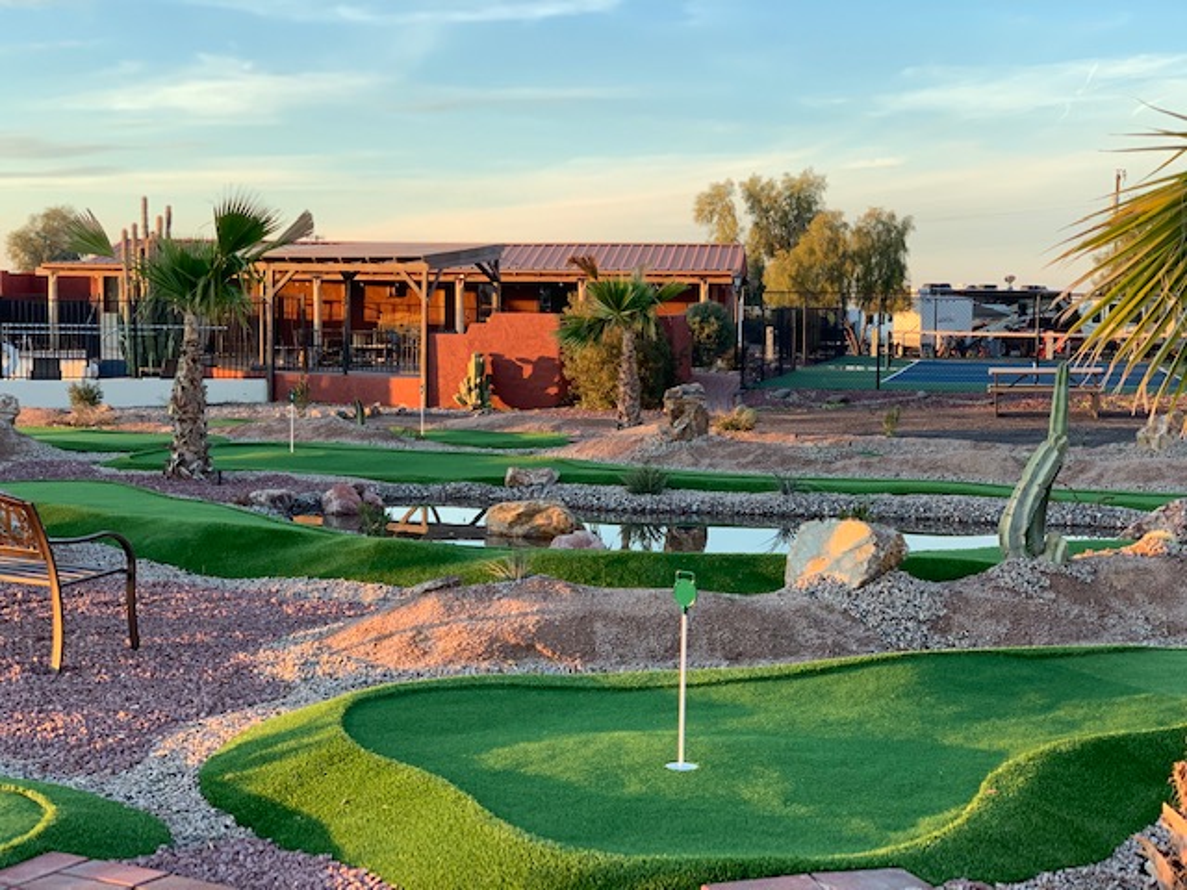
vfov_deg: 28.0
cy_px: 445
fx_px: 1783
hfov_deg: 36.8
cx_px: 594
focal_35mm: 52
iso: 50
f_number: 2.4
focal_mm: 6
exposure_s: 1/122
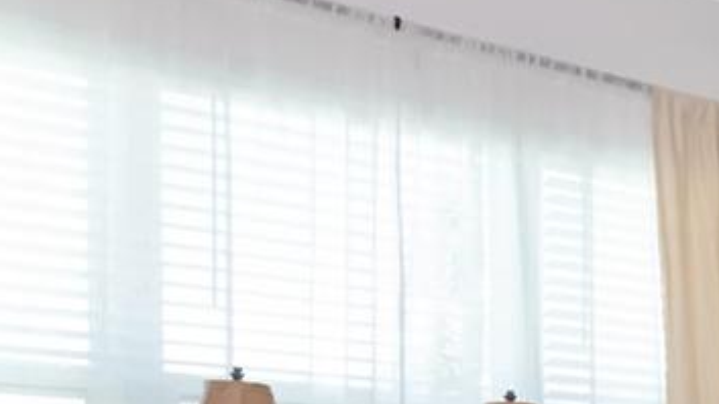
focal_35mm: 78
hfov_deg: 19.9
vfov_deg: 14.5
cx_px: 1293
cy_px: 569
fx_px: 1493
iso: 1000
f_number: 9
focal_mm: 11
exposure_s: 1/200
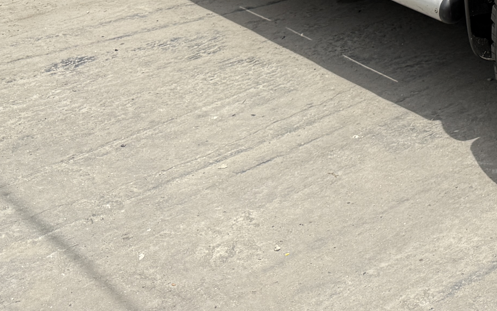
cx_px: 613
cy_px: -194
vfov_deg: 15.0
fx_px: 1070
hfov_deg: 23.6
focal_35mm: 79
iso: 80
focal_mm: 6.76
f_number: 1.78
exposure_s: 1/2525
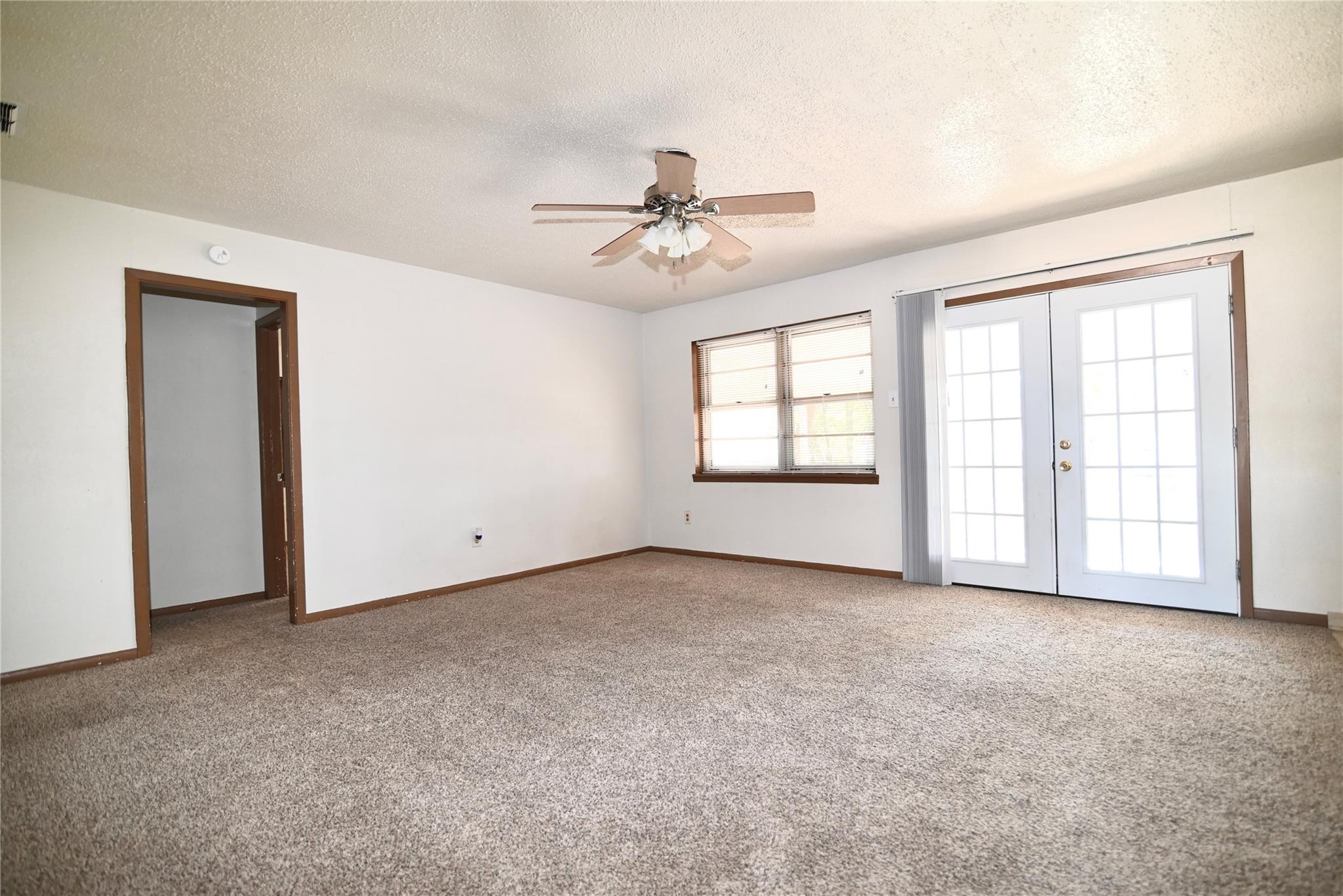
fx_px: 597
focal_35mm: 16
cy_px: 448
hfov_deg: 96.7
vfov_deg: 73.8
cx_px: 672
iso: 640
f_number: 2.8
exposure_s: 1/100
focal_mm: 16
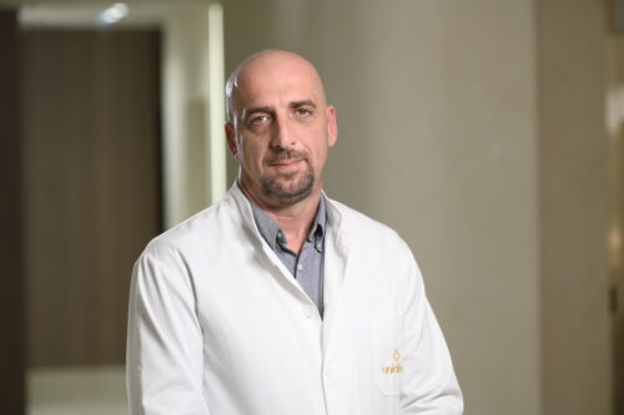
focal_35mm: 105
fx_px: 1819
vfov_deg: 13.0
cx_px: 312
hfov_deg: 19.5
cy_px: 208
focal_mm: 105
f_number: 2.8
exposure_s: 1/160
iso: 400
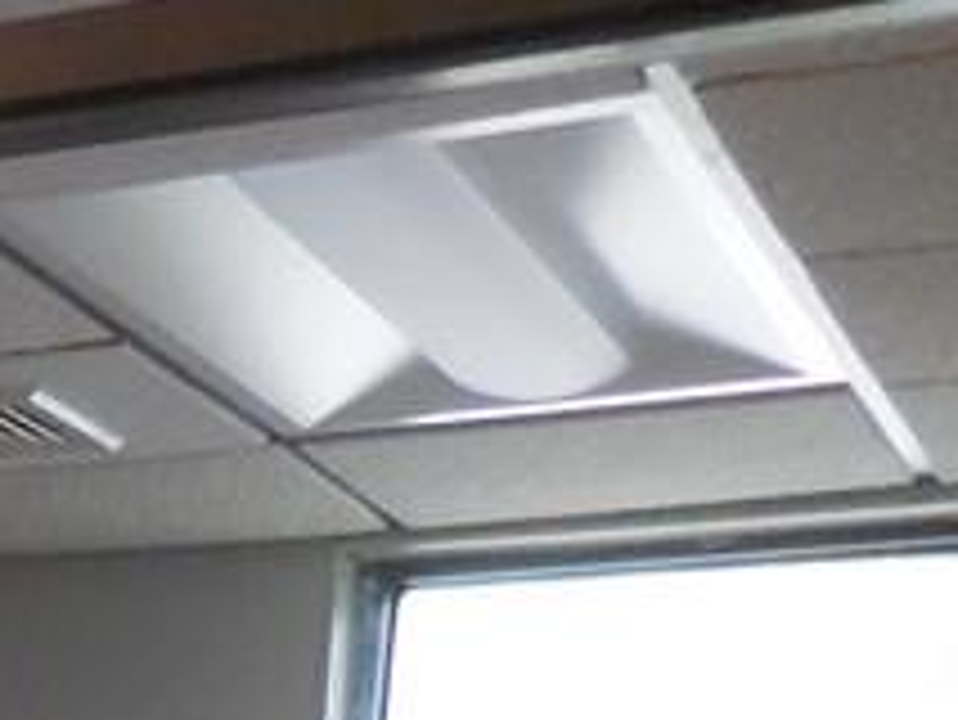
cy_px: 1652
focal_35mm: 120
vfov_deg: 10.8
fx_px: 3323
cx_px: -1165
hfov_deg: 13.3
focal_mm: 4.5
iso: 360
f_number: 3.3
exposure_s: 1/30
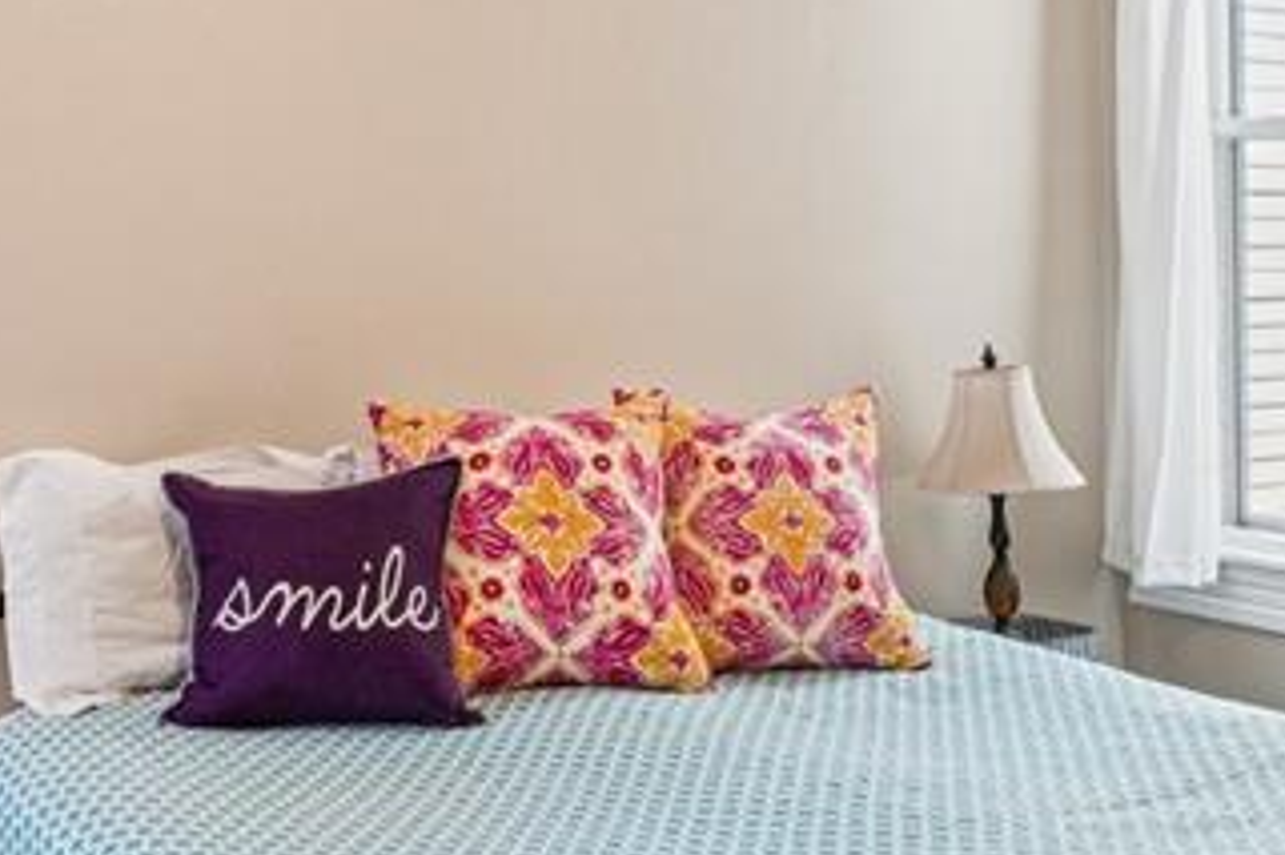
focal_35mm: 48
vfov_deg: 27.9
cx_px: 482
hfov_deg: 40.8
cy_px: 317
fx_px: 1712
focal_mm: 15
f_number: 11
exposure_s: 1/2
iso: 100
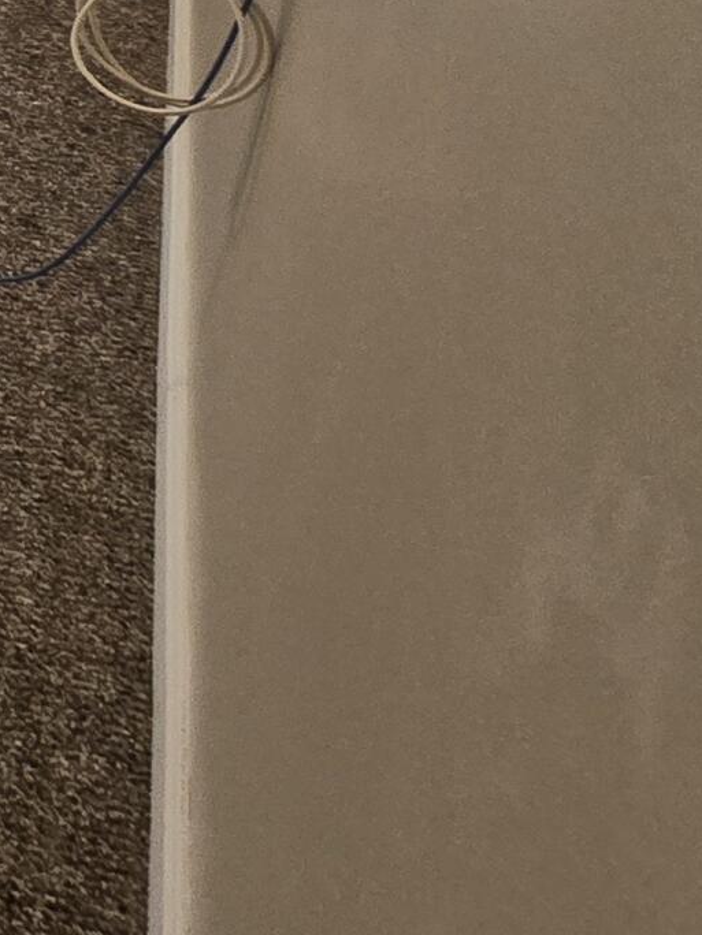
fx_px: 1541
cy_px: -524
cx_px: -1215
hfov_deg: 13.0
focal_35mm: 57
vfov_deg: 24.7
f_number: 2.2
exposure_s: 1/60
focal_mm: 2.2
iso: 125
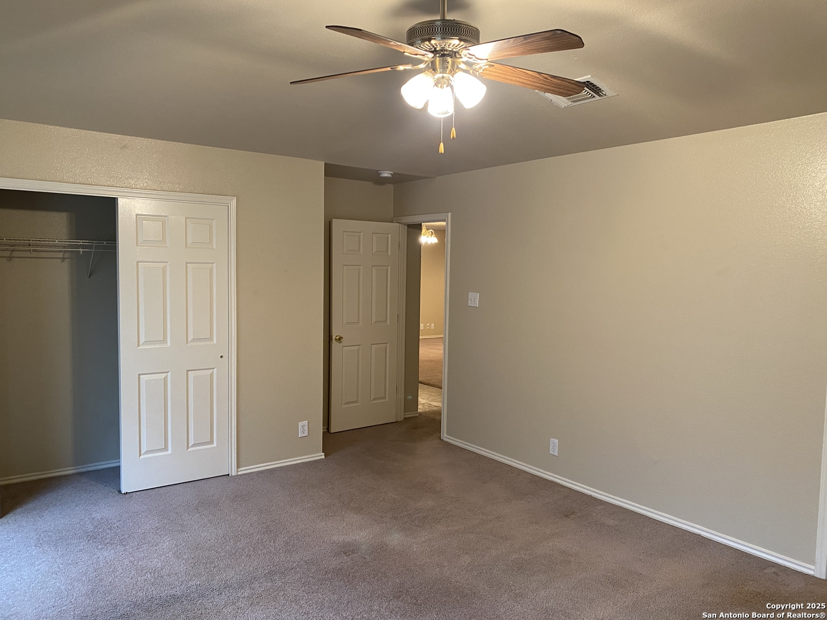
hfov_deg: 67.3
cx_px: 414
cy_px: 310
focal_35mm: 26
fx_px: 621
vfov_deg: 53.1
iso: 250
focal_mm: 4.25
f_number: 1.8
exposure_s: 1/60
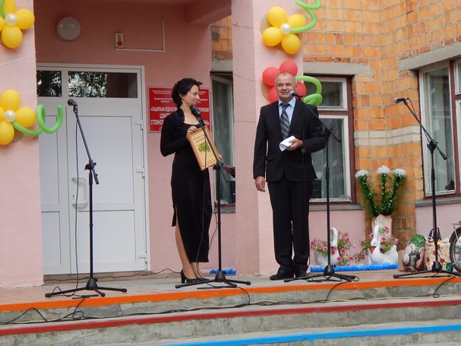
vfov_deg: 16.2
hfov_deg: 21.5
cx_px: 271
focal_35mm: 91
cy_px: 177
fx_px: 1212
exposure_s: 1/250
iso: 125
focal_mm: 12.3
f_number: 4.1
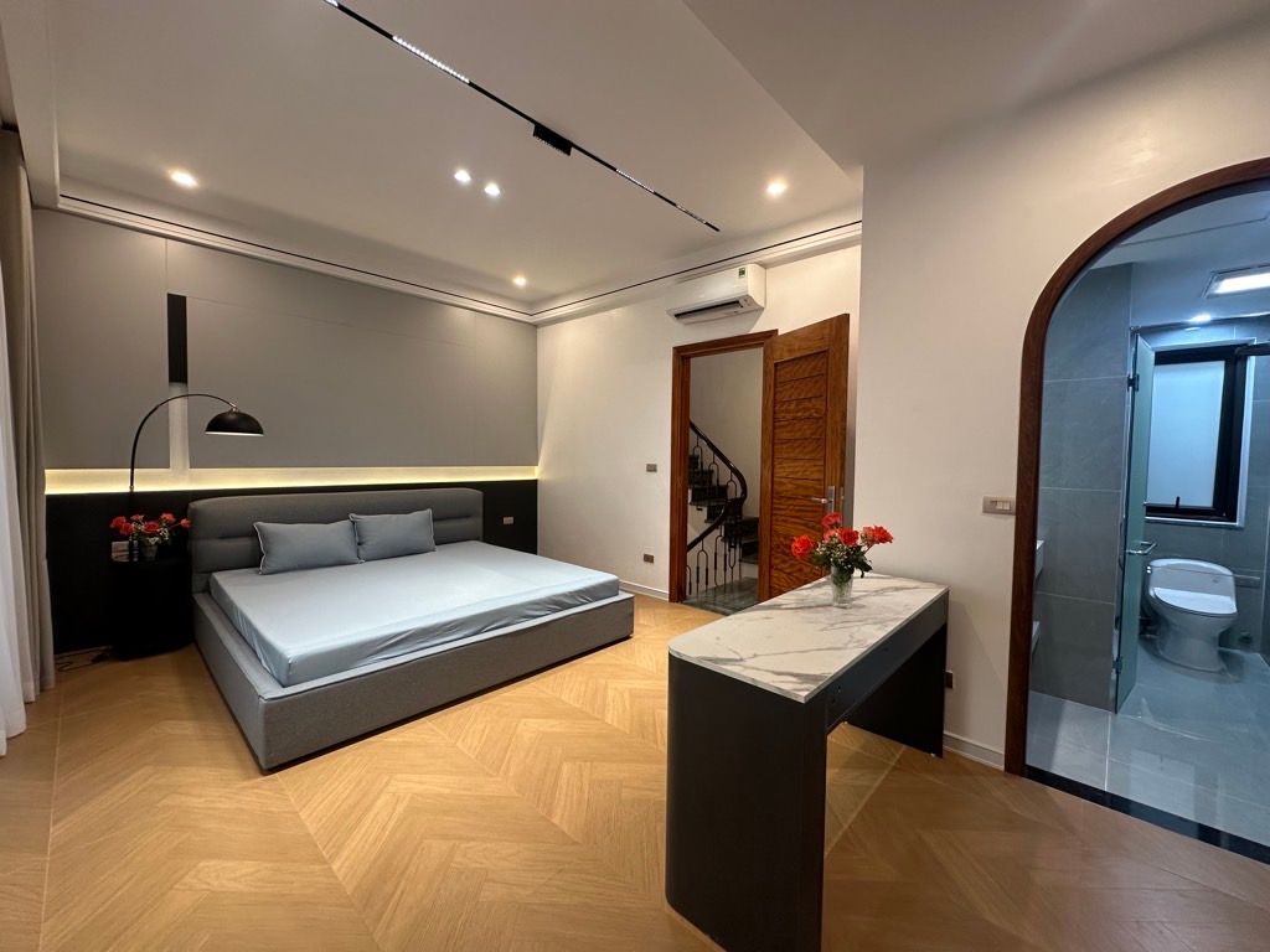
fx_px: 514
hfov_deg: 102.1
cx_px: 635
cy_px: 476
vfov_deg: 85.7
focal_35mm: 14
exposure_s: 1/100
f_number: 2.2
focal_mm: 2.22
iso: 160
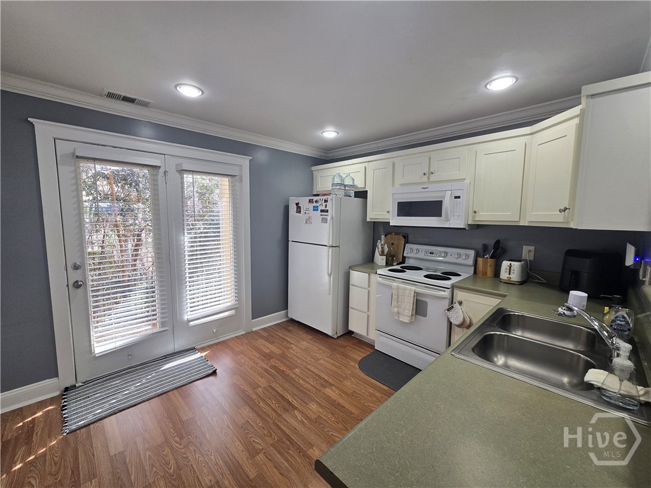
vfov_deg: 89.9
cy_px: 244
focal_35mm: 13
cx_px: 326
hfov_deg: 106.2
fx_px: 244
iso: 80
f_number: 2.2
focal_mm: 2.2
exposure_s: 1/120
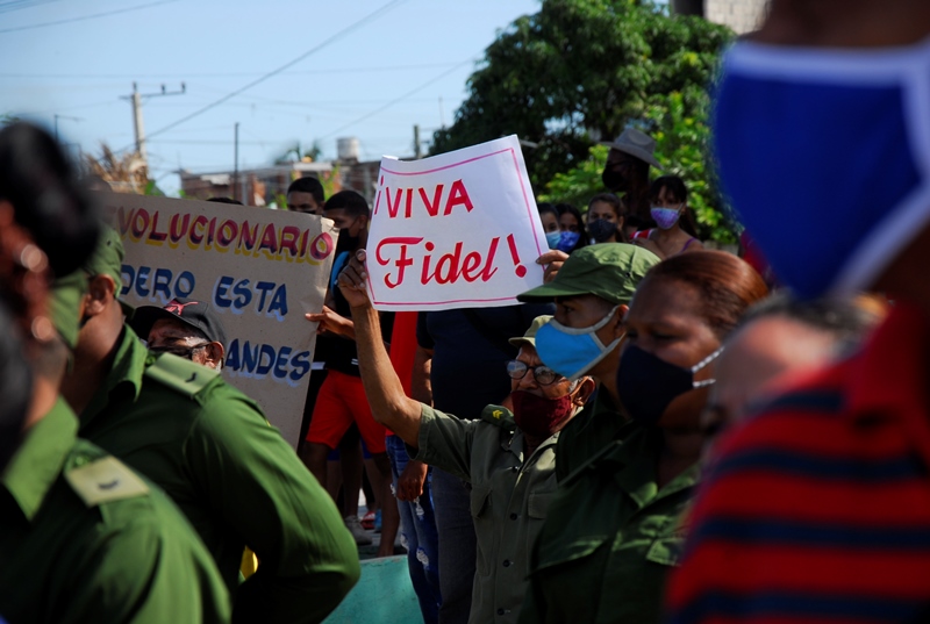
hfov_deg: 13.0
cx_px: 465
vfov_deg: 8.8
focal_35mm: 158
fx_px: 4077
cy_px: 312
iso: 100
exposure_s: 1/160
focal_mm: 105
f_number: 6.3
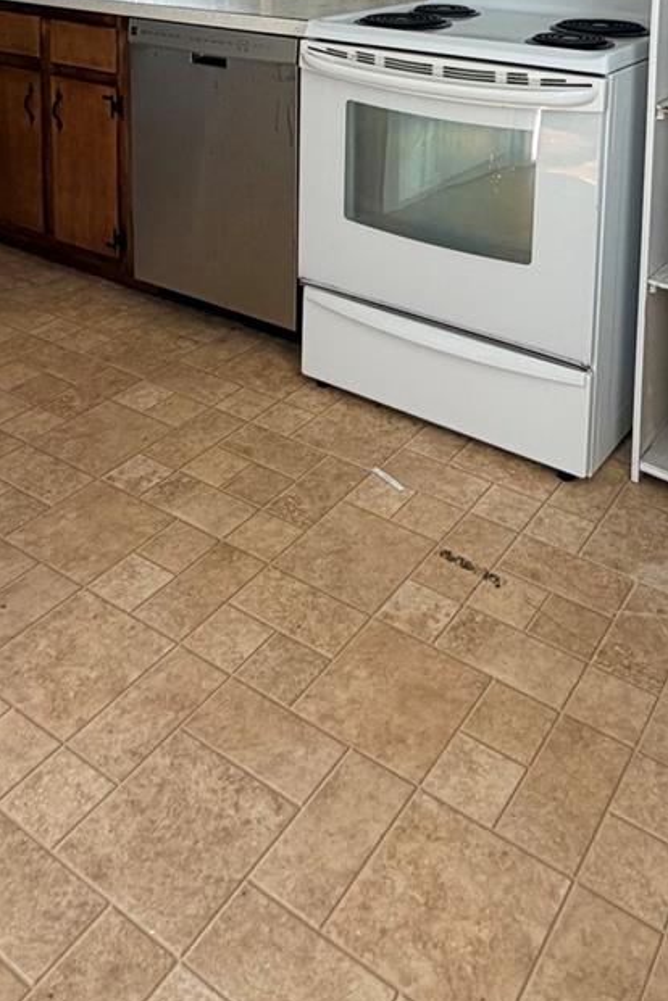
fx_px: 1002
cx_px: 386
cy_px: 31
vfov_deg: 45.9
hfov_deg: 36.8
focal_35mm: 36
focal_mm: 2.22
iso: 100
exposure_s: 1/121
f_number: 2.2
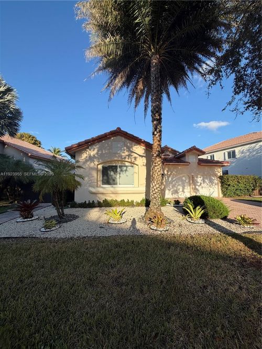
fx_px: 141
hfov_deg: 85.7
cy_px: 174
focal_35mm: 14
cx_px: 131
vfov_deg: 102.1
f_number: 2.2
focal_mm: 2.22
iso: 40
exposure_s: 1/751
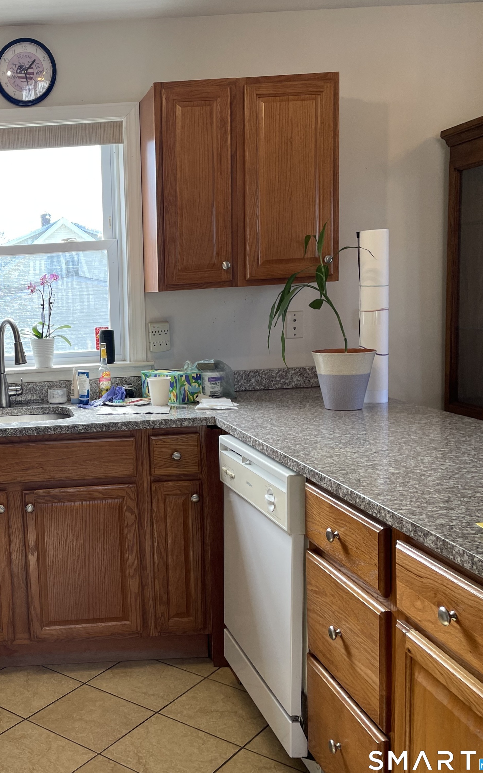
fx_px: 779
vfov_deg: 52.7
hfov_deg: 31.9
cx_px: 4
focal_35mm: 37
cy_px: 389
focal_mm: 4.2
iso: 40
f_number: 1.6
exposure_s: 1/120
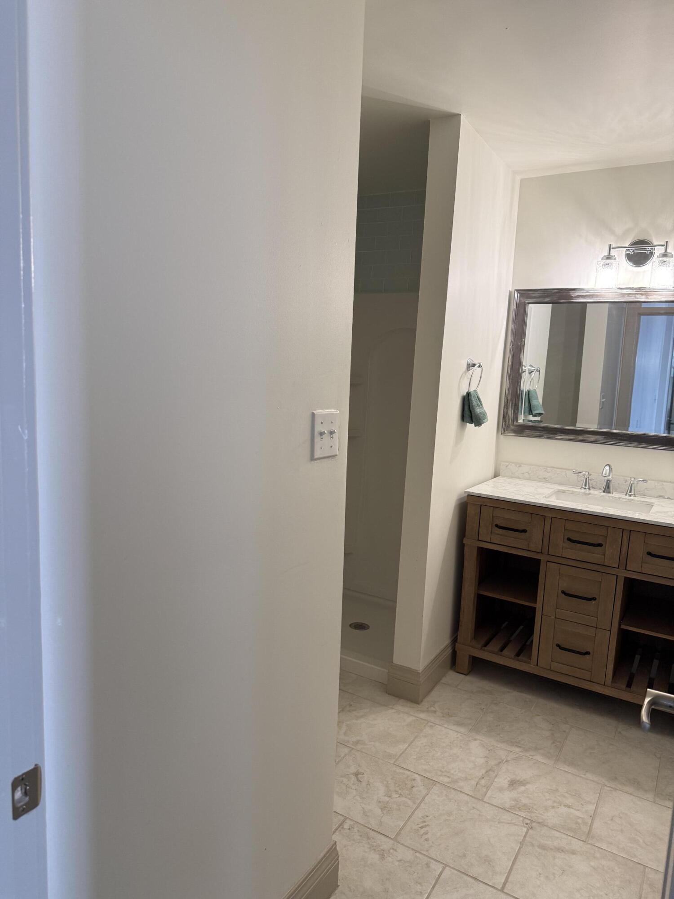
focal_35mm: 24
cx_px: 337
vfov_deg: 71.6
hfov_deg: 56.8
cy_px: 450
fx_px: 623
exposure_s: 1/120
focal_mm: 6.76
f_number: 1.78
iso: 200
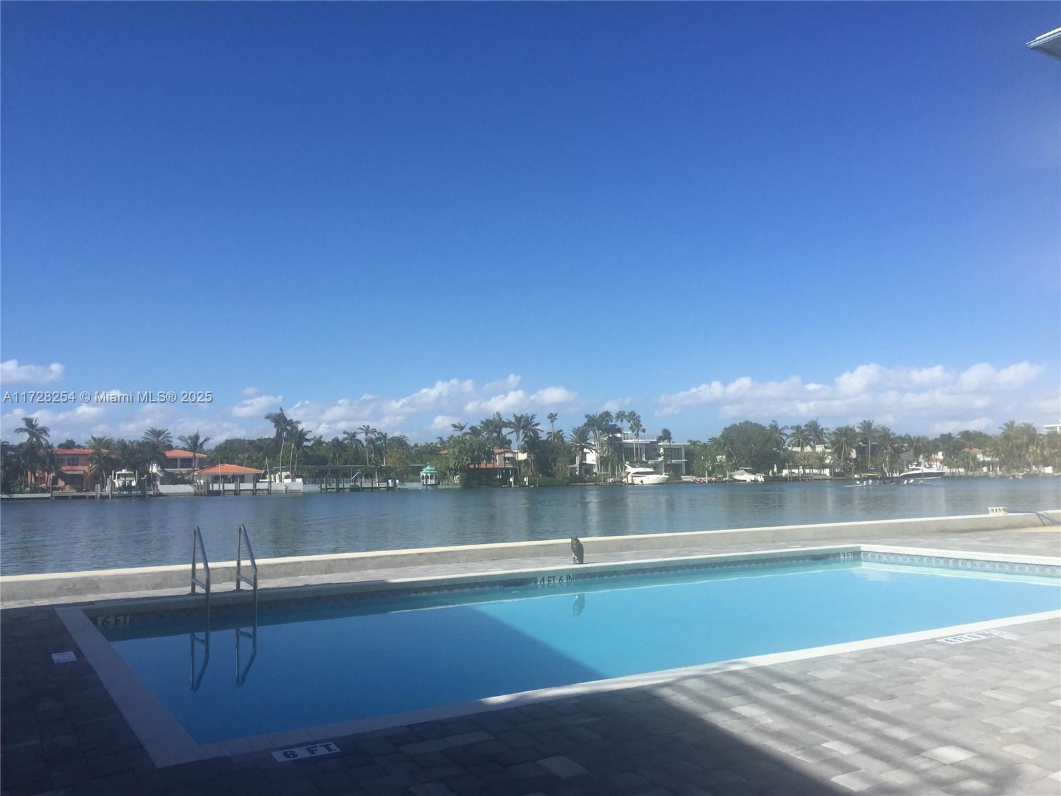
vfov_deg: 48.2
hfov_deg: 61.7
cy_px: 398
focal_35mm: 29
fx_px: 889
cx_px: 530
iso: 32
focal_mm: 4.15
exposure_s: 1/2825
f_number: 2.2
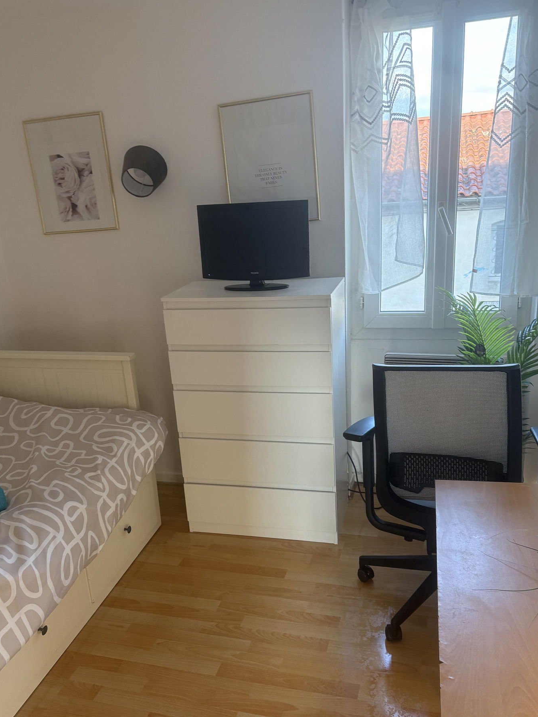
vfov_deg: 58.0
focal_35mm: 31
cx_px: 259
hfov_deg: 45.4
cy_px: 418
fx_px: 642
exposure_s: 1/91
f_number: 1.6
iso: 125
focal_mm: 5.96
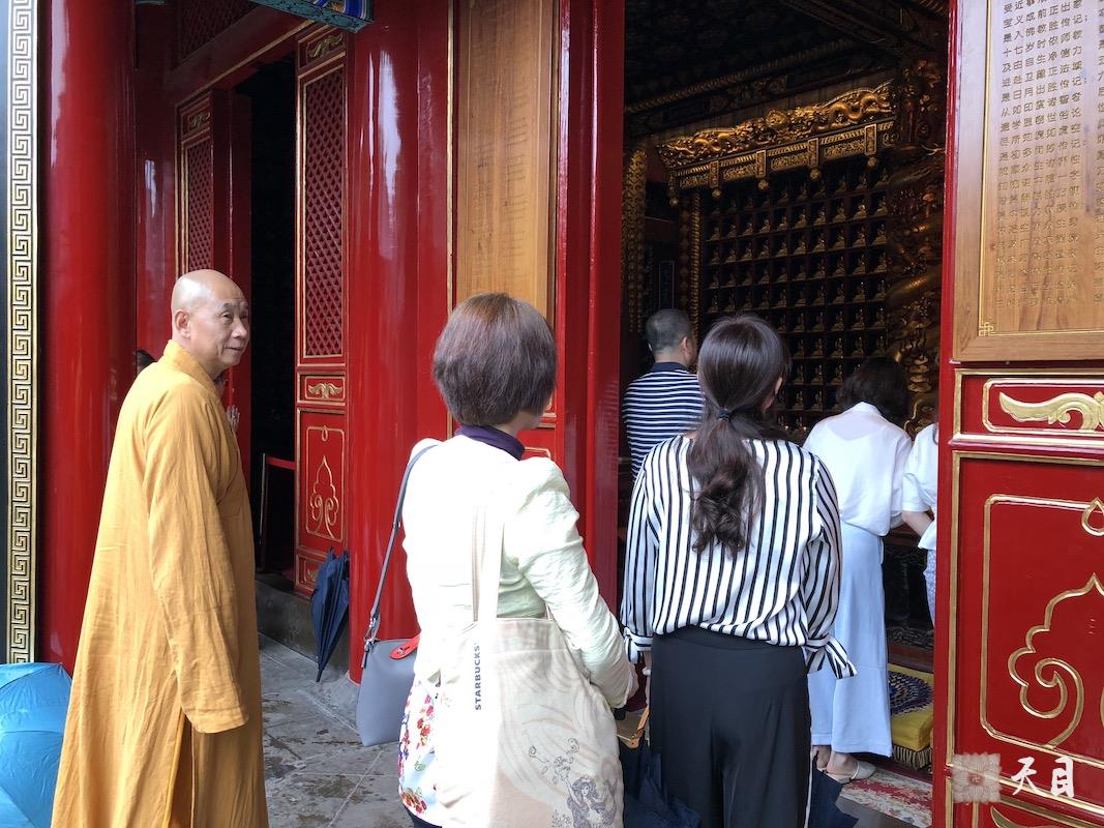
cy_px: 414
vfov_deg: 49.7
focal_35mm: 28
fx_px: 893
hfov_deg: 63.4
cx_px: 552
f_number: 1.8
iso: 25
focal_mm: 3.99
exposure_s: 1/40
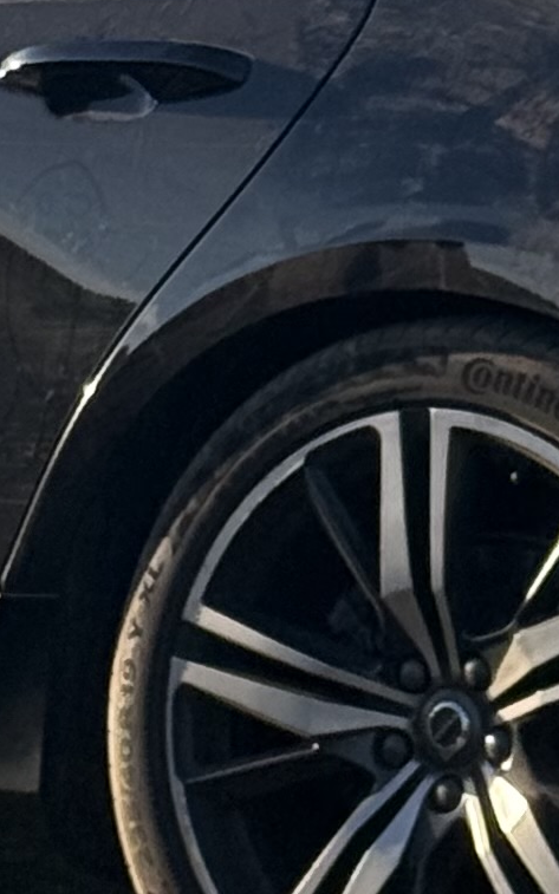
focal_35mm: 271
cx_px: 177
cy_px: -164
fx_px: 6607
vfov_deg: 7.7
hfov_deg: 4.8
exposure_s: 1/3891
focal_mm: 6.76
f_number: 1.78
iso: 80
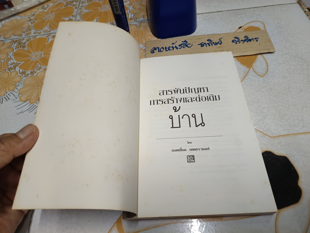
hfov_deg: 71.6
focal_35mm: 24
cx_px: 155
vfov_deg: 56.8
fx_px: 215
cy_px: 116
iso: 1050
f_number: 1.7
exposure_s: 1/50
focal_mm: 5.31
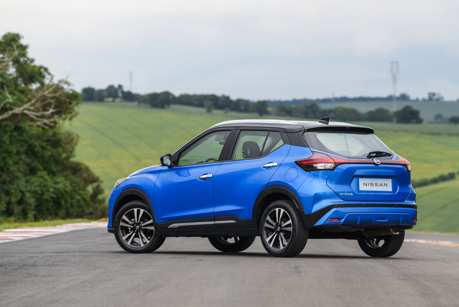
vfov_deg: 8.1
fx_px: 2168
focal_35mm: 170
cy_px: 154
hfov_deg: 12.1
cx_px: 230
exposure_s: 1/125
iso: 400
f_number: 4.5
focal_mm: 170
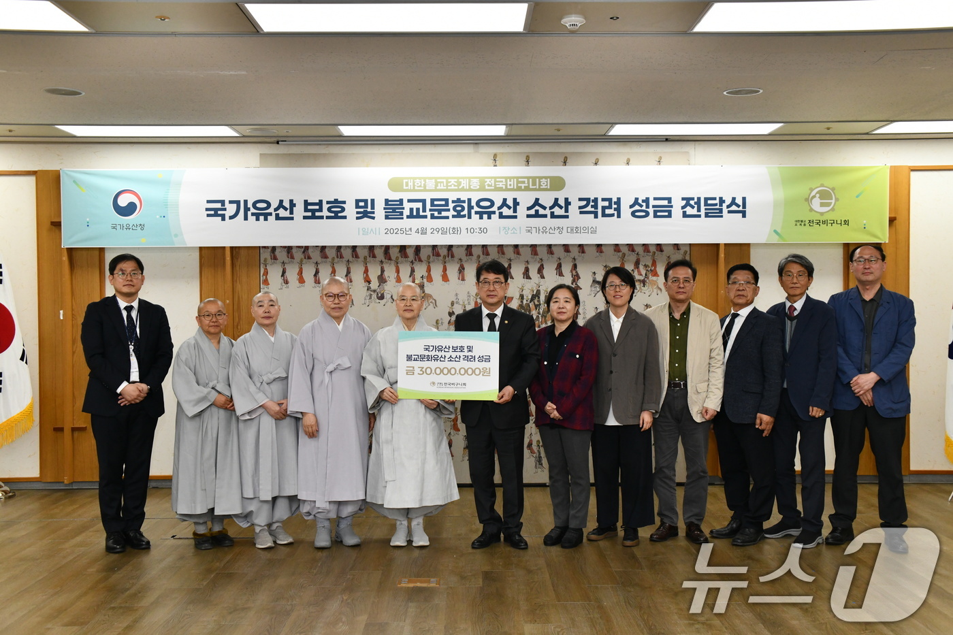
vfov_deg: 35.0
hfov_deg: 50.7
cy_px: 318
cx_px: 476
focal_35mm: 38
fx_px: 1006
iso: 2000
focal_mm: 38
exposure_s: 1/250
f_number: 7.1
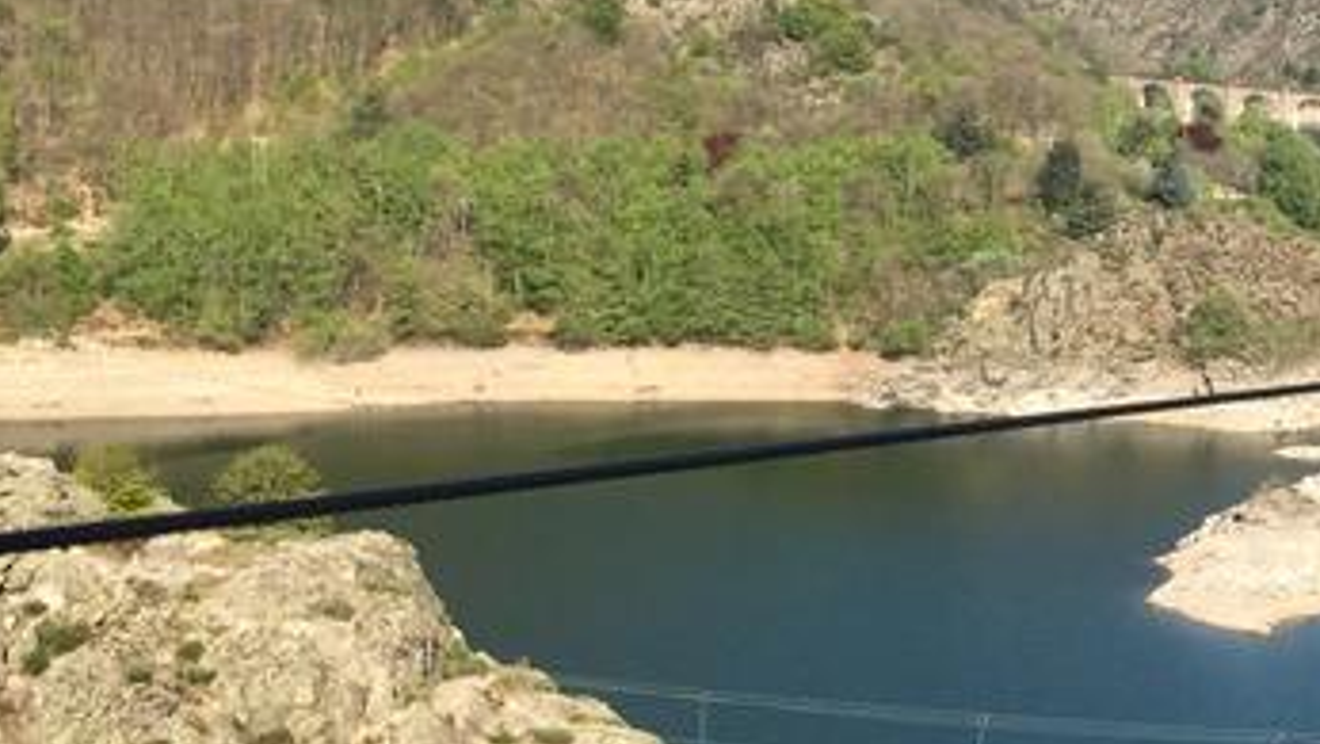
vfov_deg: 16.5
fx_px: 2556
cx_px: 1328
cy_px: 183
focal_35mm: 73
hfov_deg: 27.3
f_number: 2.2
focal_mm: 4.15
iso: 32
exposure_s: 1/1582
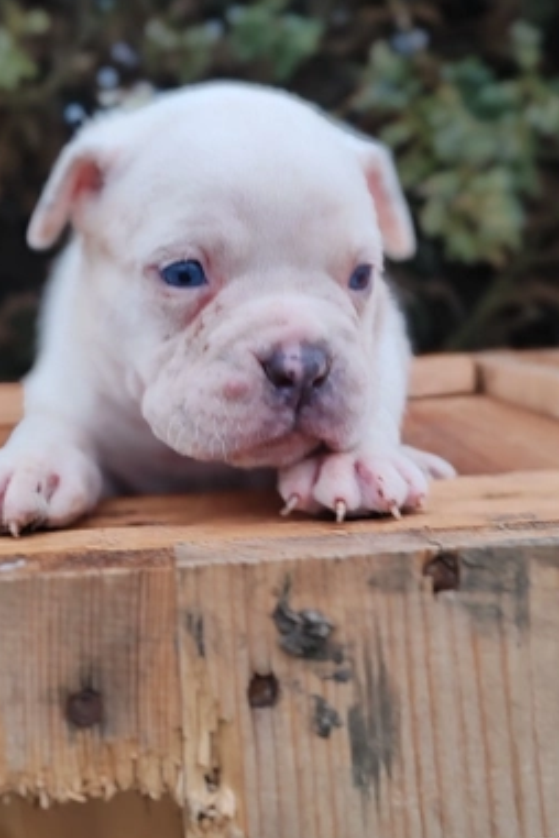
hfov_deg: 23.0
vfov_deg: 33.9
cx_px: 253
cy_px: 414
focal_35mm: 59
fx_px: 1374
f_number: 2.4
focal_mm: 6.12
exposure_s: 1/100
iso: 250
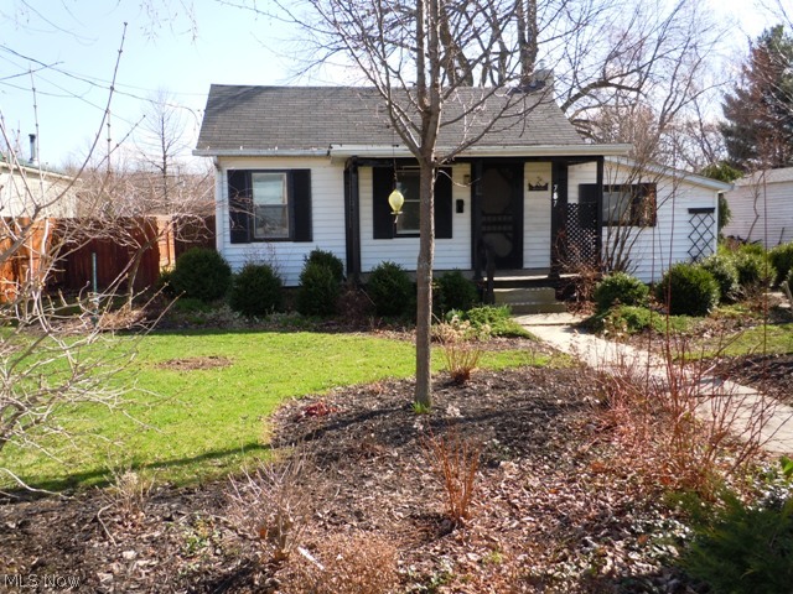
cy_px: 297
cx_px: 396
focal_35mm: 28
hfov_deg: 63.4
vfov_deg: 49.7
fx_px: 641
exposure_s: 1/320
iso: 100
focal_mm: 5
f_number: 3.7
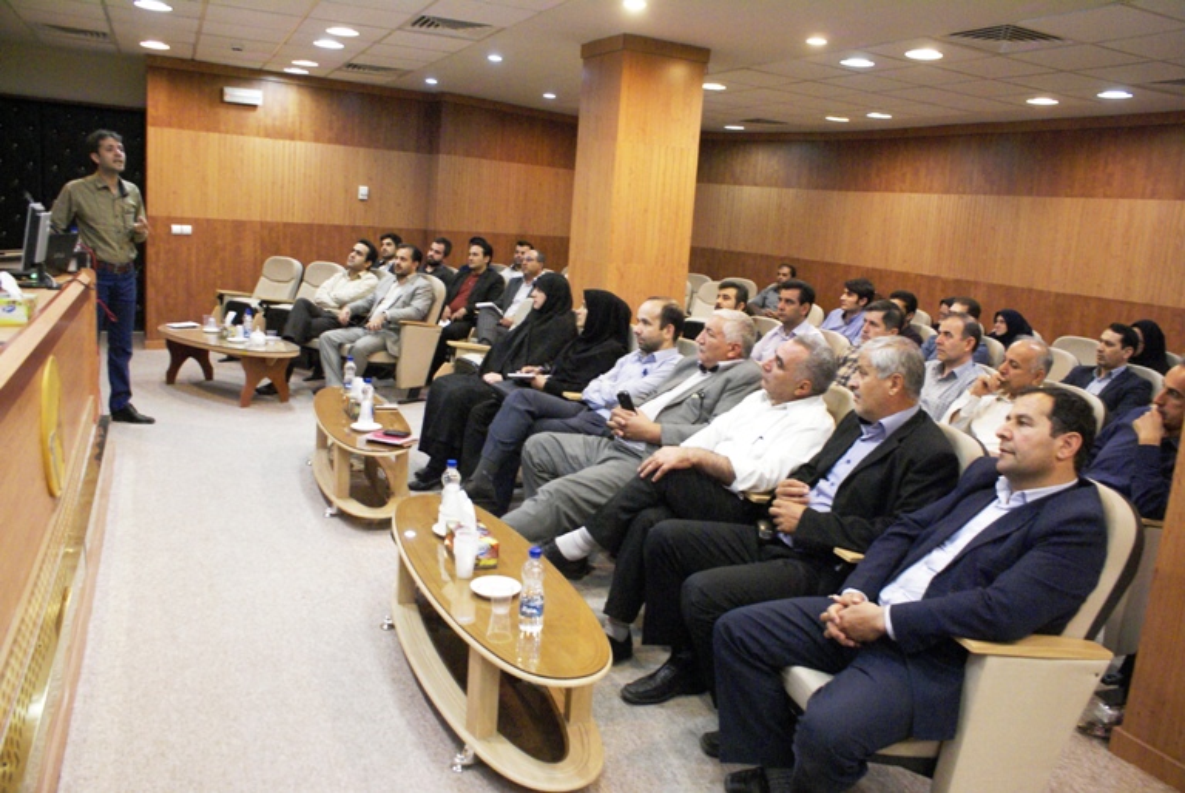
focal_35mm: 27
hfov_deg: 67.3
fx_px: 890
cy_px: 396
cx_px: 592
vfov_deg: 48.0
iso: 1600
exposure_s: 1/40
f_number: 3.5
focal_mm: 18
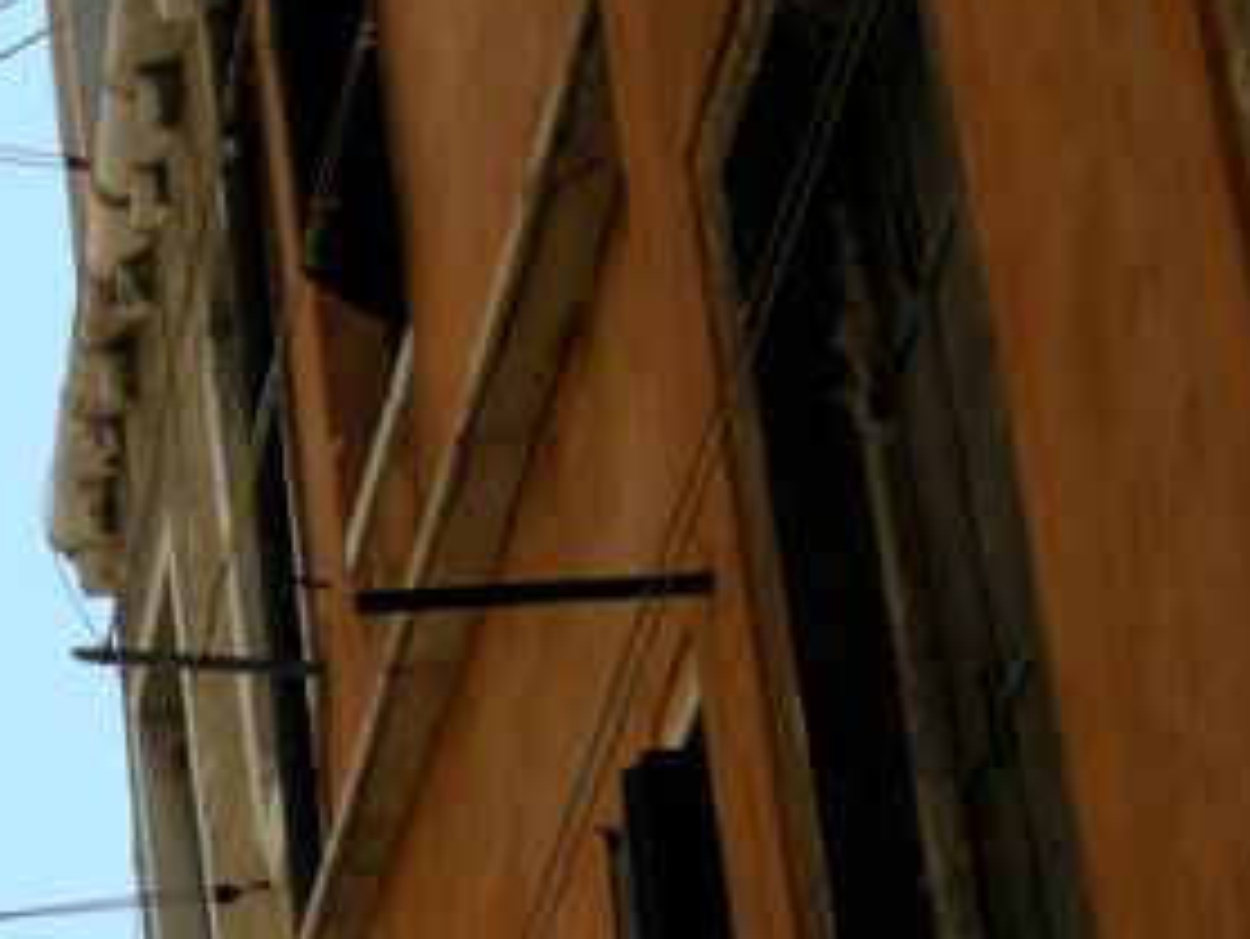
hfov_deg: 12.0
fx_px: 5855
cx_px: -202
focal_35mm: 162
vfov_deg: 9.1
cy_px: 919
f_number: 5.5
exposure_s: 1/271
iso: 64
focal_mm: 12.9
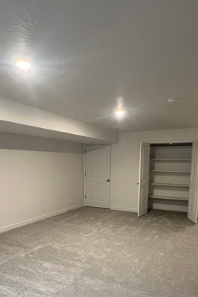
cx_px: 95
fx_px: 214
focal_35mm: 26
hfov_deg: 49.5
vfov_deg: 67.3
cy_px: 200
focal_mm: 1.57
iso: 320
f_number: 1.8
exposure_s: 1/60
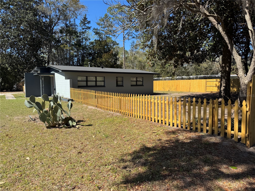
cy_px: 96
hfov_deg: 71.6
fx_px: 177
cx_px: 128
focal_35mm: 24
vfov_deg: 56.8
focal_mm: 6.76
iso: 80
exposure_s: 1/2415
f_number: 1.78
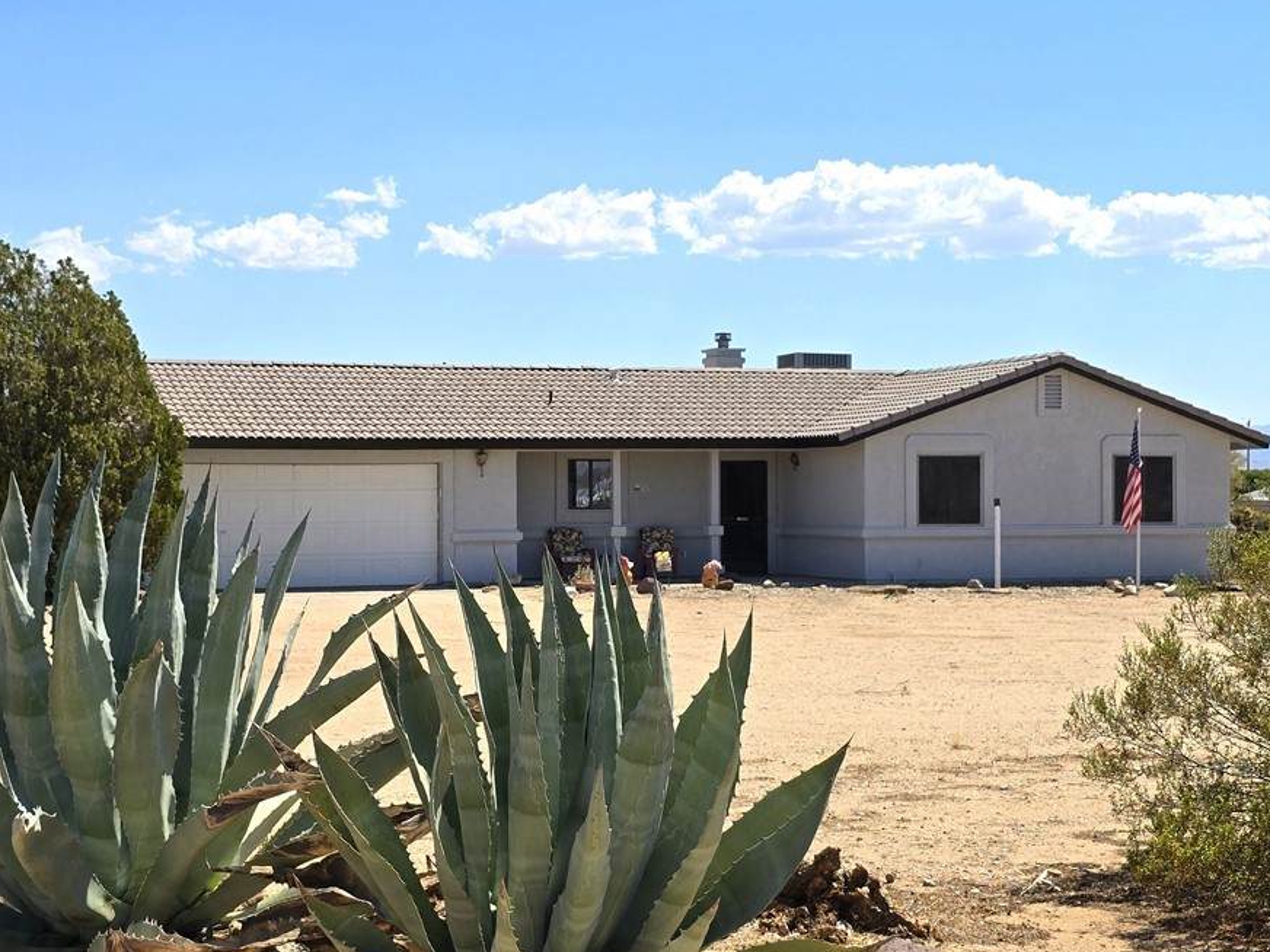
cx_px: 558
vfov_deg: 51.4
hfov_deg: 65.1
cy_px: 476
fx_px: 991
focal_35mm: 27
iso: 20
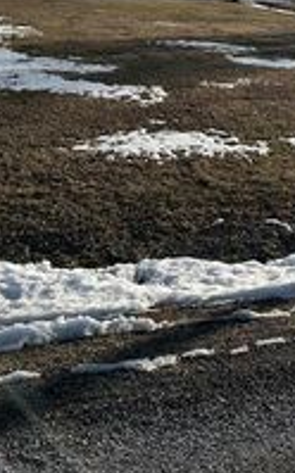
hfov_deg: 18.7
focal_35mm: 64
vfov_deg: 30.8
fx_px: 825
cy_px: 58
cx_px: 390
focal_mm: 6.86
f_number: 1.78
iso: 80
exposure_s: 1/8929
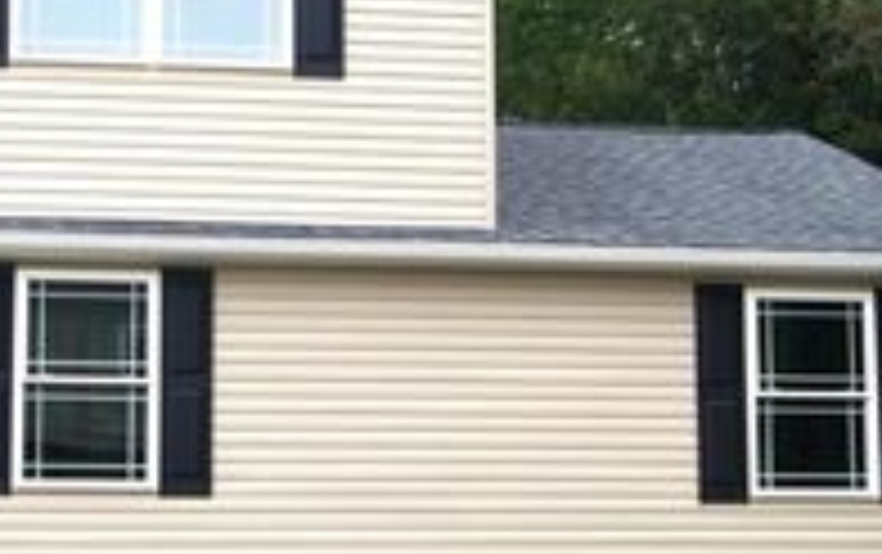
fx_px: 1877
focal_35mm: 78
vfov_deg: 16.8
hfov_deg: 25.8
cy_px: 257
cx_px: 135
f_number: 5.6
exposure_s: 1/160
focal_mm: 20
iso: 100
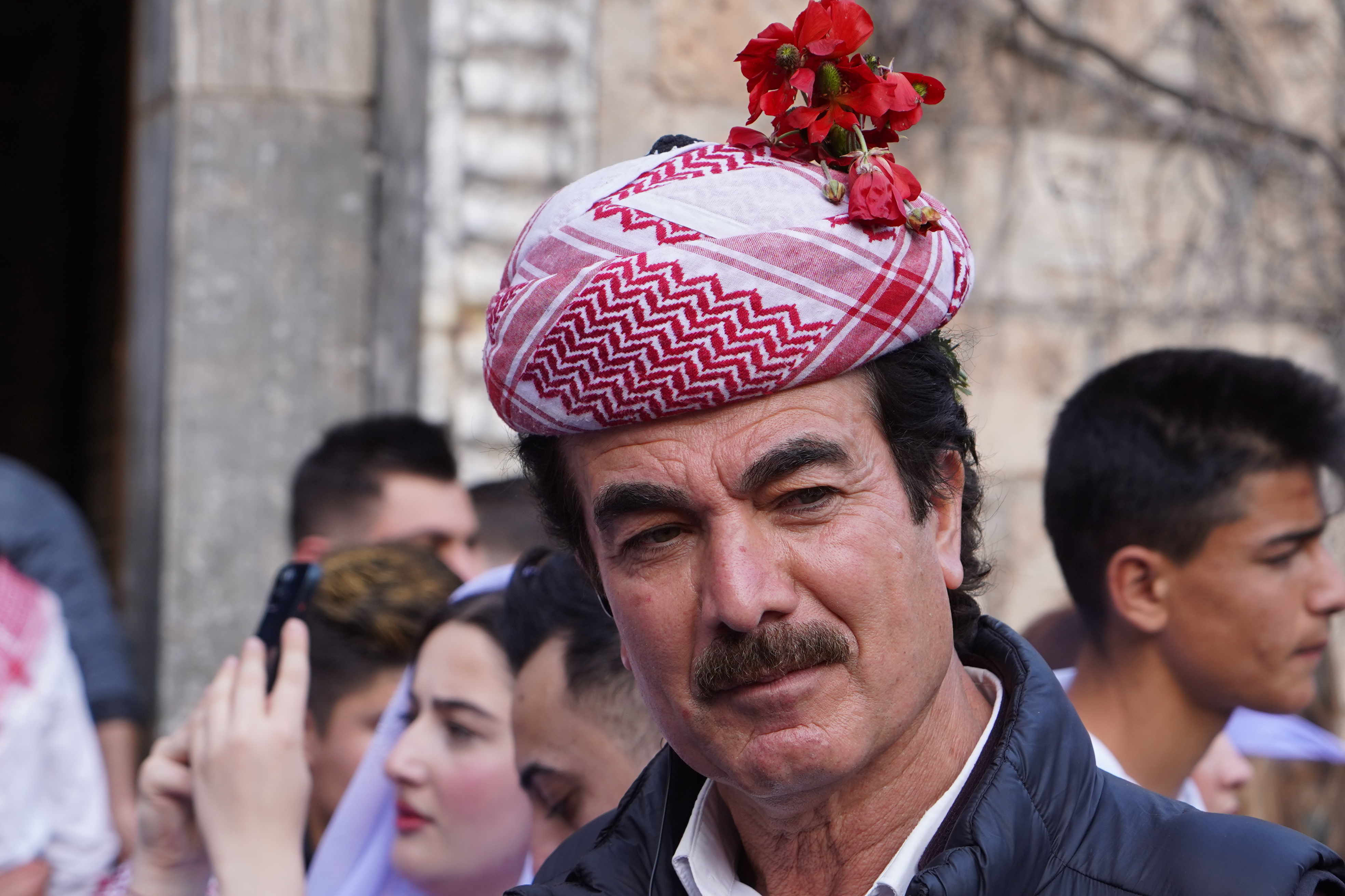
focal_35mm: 105
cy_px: 448
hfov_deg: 19.5
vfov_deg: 13.0
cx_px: 672
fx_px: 3923
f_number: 5.6
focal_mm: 70
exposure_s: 1/200
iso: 320
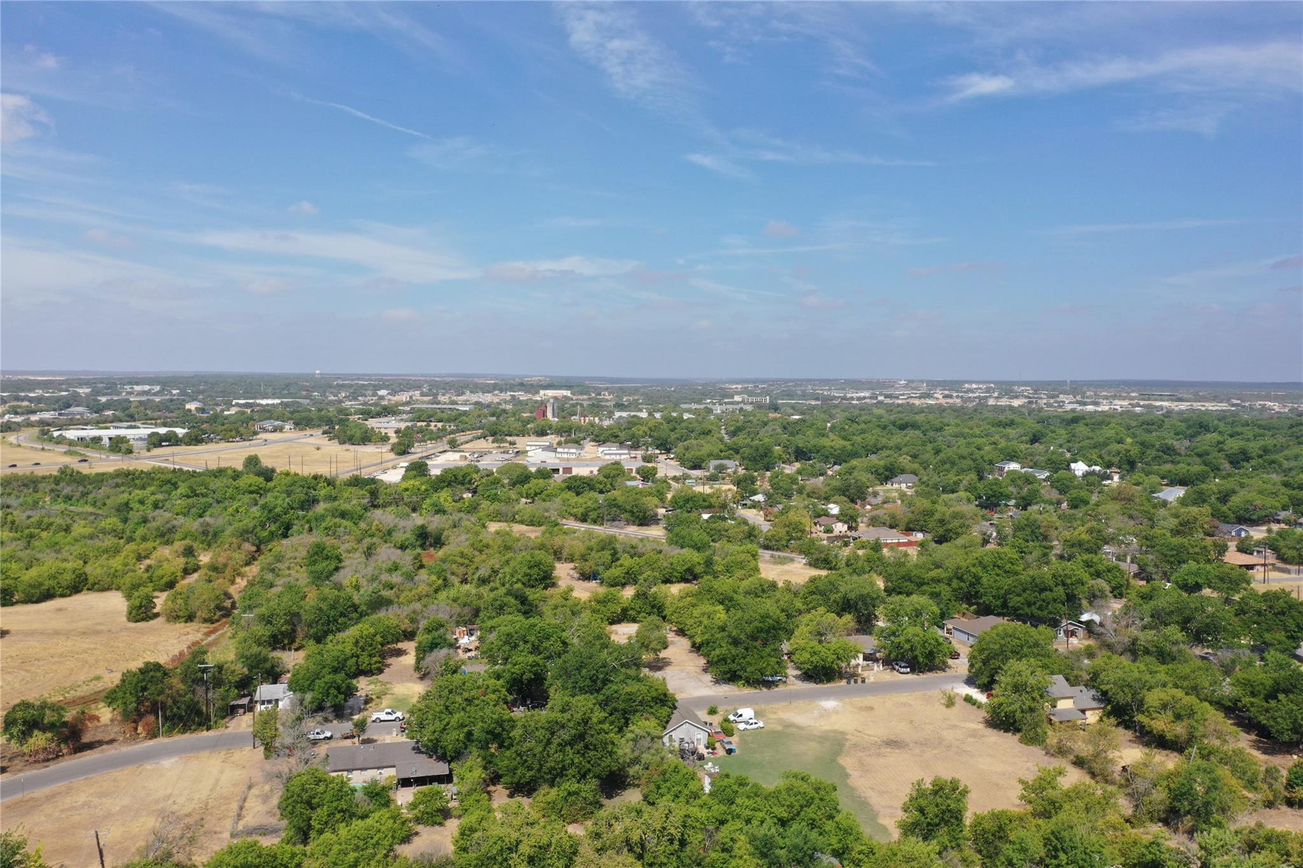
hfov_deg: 65.5
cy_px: 434
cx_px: 652
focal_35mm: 28
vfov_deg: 46.4
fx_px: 1013
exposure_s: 1/500
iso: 100
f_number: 5.6
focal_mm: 10.26
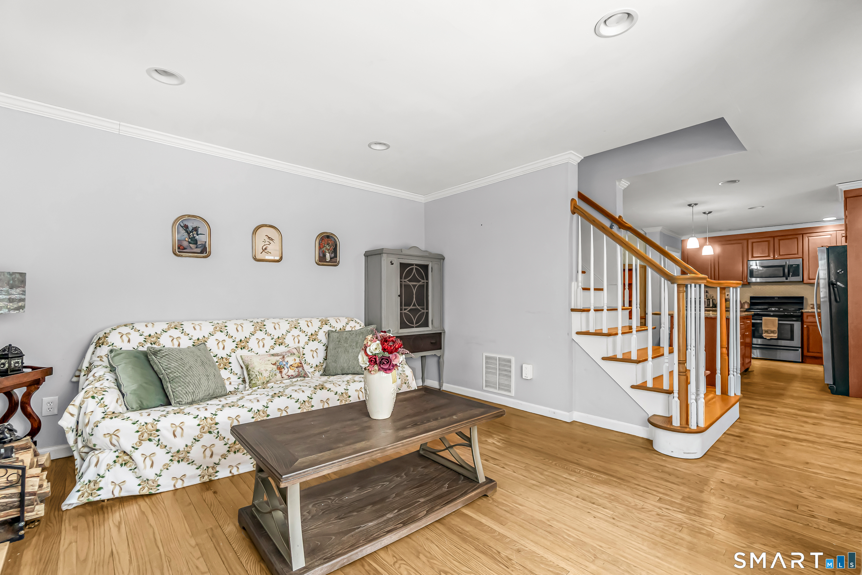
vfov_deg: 77.3
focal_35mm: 15
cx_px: 431
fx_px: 359
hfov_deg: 100.4
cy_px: 288
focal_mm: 10
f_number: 4.5
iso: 800
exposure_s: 1/30
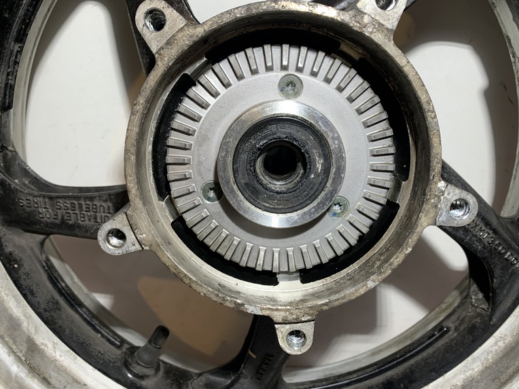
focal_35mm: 26
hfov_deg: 67.3
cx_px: 260
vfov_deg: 53.1
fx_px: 390
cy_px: 194
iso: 50
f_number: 1.8
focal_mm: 4.25
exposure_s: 1/100
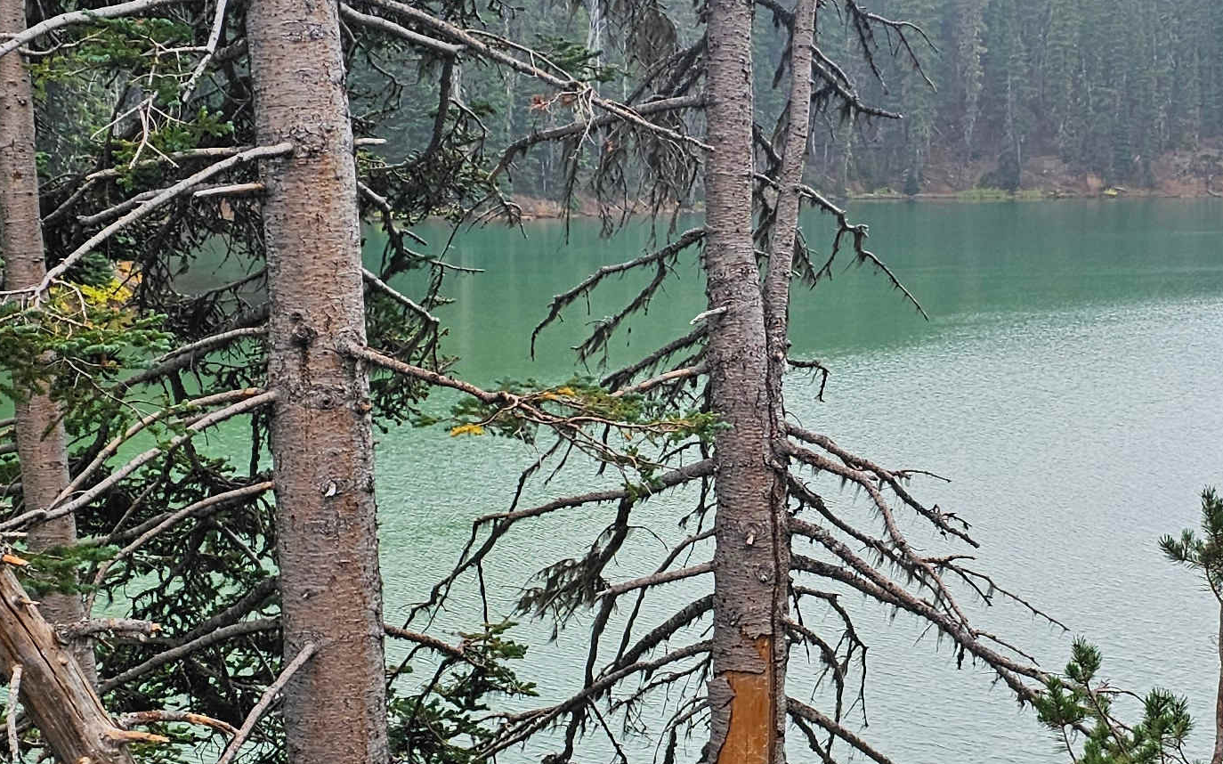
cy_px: 443
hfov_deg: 28.8
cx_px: 823
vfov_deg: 18.3
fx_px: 2366
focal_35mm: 71
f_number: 1.7
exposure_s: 1/180
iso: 25
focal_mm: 6.3
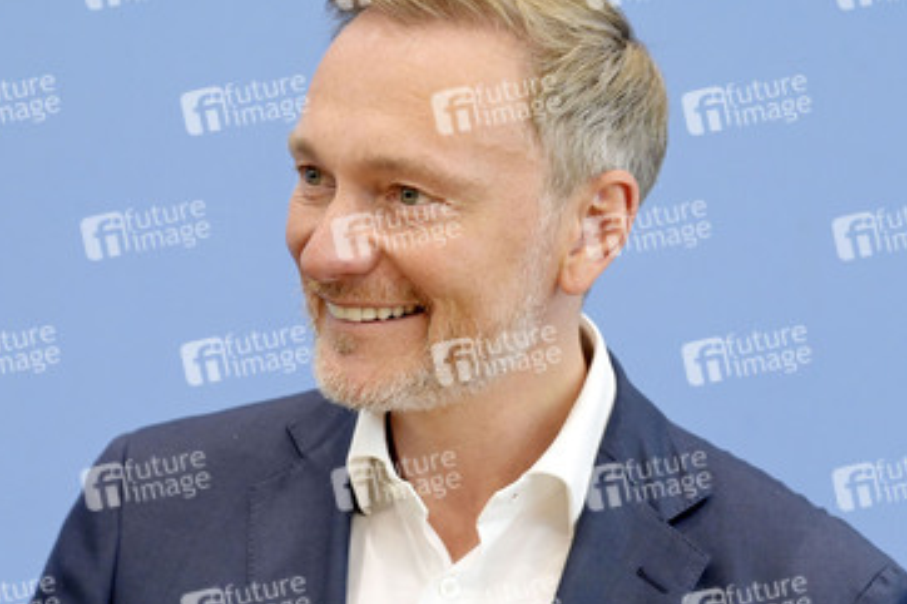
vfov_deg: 10.0
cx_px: 430
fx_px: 3450
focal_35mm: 137
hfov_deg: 15.0
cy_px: 293
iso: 5000
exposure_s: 1/500
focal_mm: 110
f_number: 5
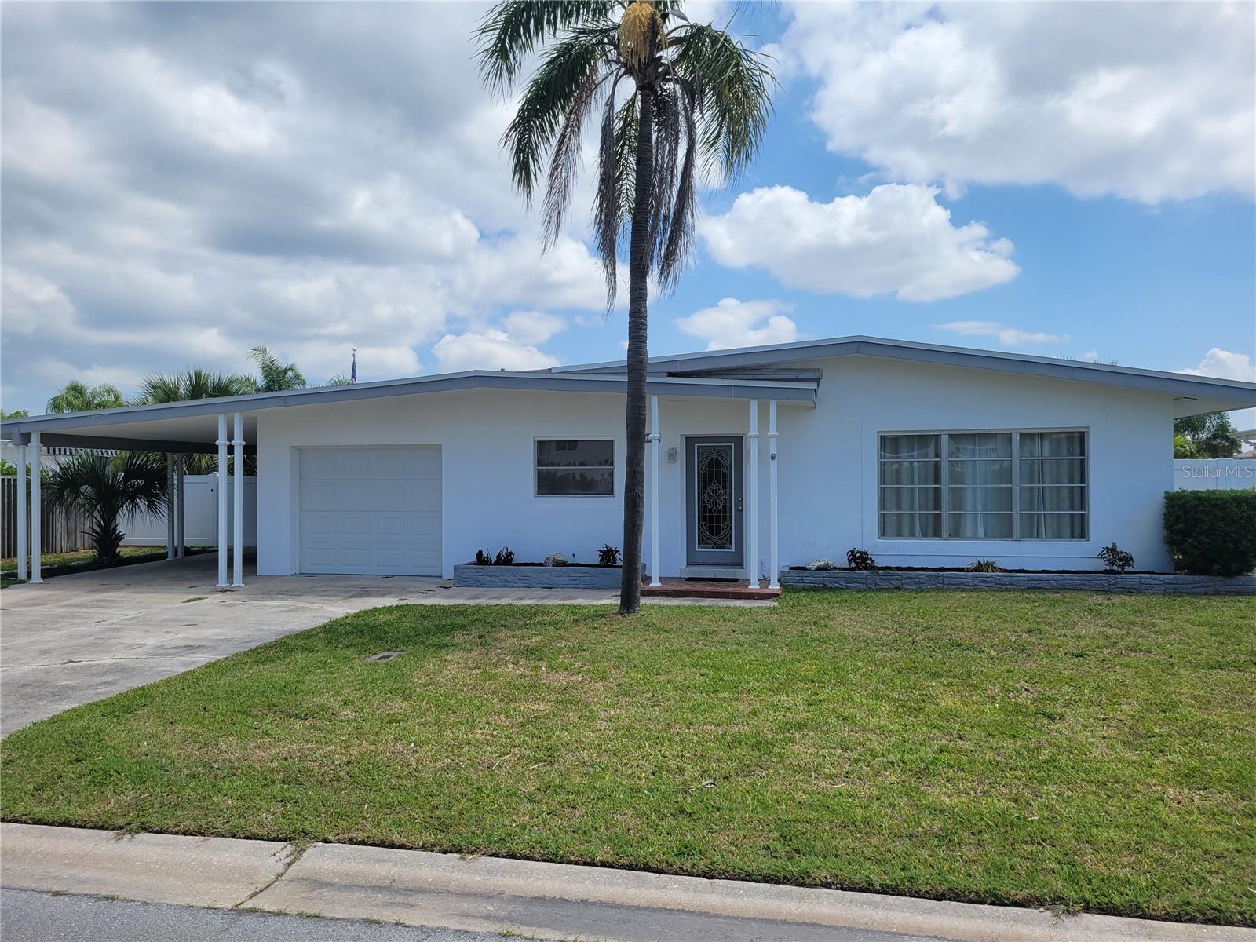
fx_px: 943
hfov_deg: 67.3
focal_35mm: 26
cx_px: 628
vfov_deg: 53.1
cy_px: 471
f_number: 1.8
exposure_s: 1/3255
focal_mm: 5.4
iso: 40
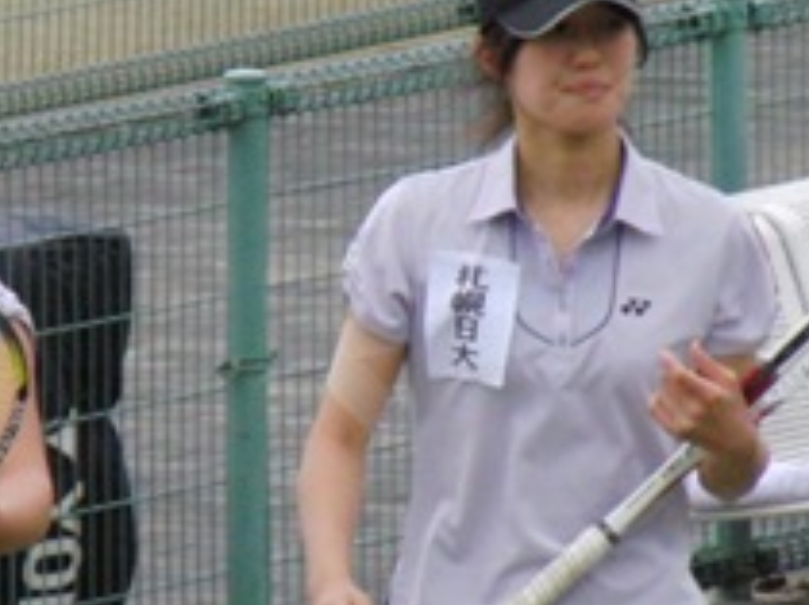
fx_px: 26099
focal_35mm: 1118
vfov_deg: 1.3
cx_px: 281
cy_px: 358
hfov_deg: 1.8
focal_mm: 64.7
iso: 400
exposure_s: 1/640
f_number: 4.7
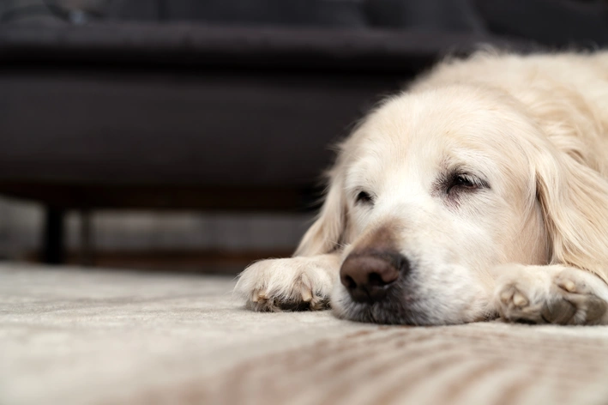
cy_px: 202
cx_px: 304
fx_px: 726
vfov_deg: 31.2
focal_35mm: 43
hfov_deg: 45.4
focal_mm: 43
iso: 100
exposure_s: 1/160
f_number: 2.8
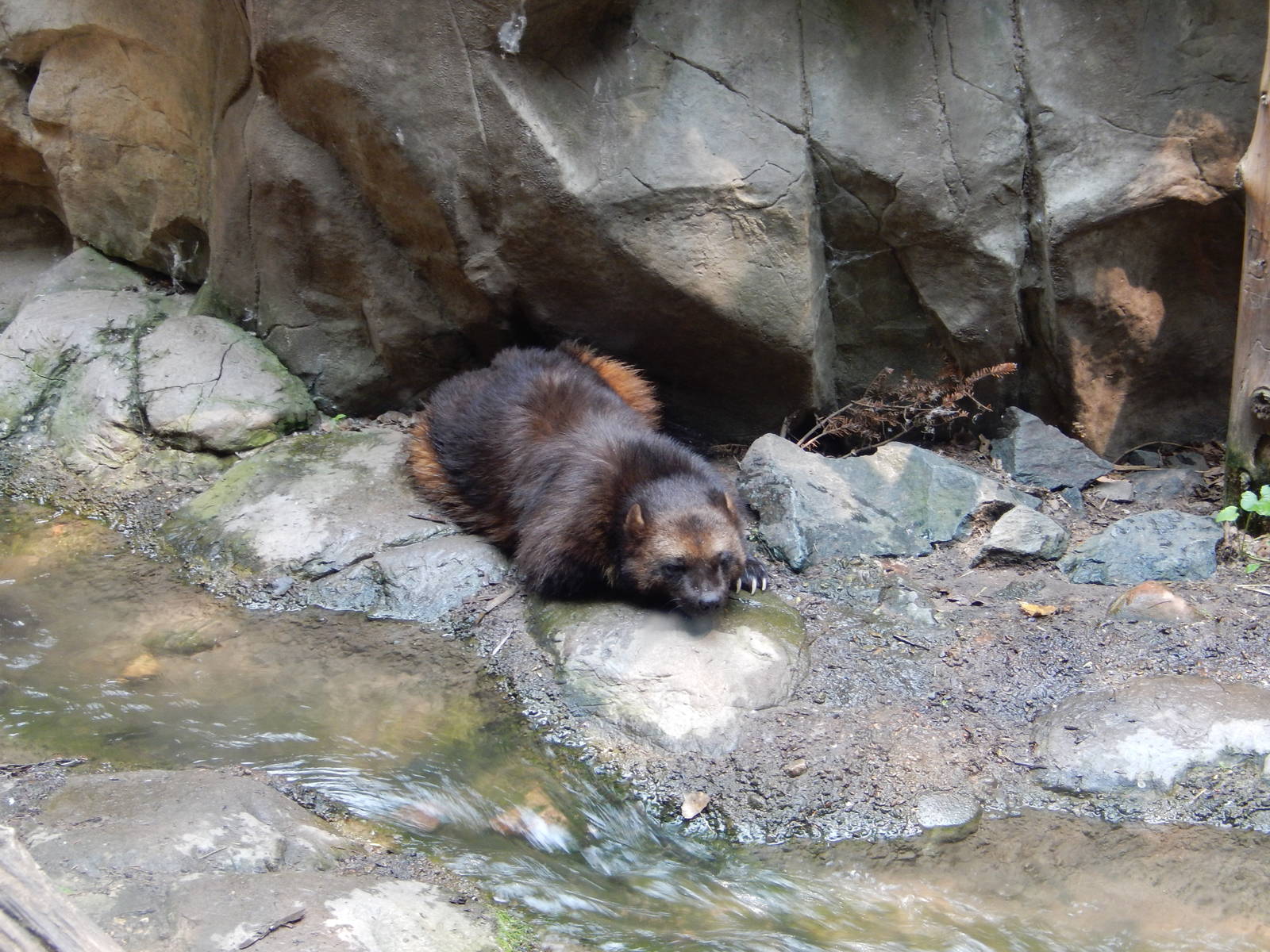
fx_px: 3119
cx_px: 635
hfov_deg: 23.0
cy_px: 476
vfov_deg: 17.4
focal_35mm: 85
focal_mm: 15.2
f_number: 5.1
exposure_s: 1/30
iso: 220
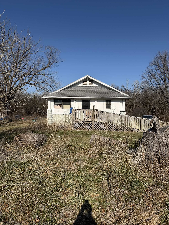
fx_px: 156
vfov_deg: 71.6
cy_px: 112
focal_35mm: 24
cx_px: 84
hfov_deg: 56.8
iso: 80
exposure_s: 1/6711
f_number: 1.78
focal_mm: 6.76
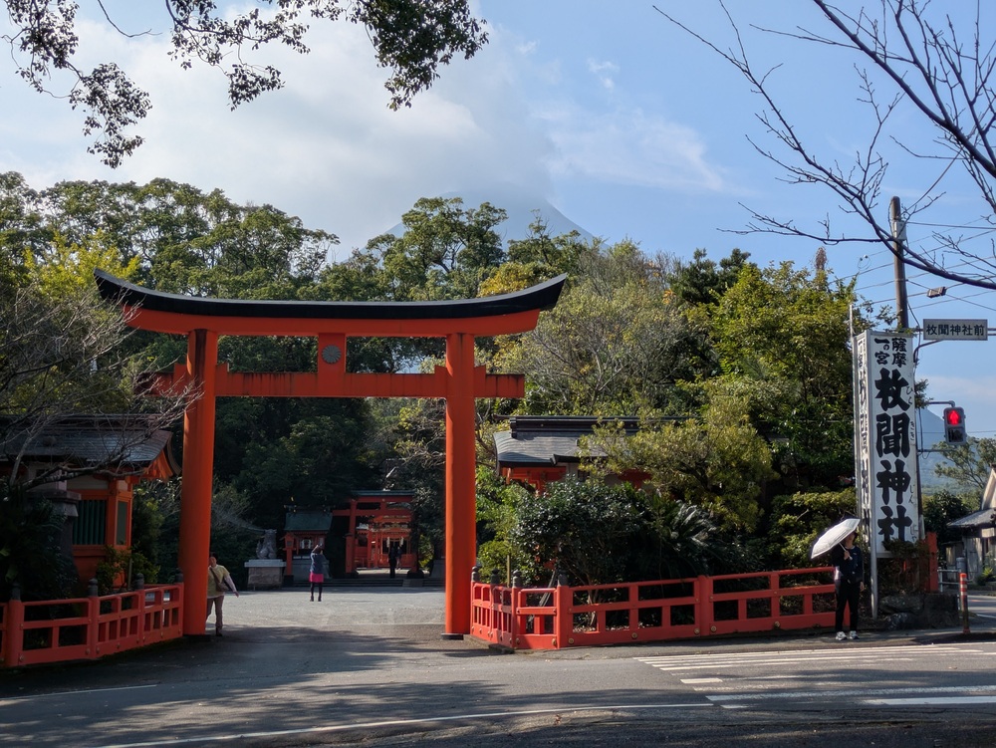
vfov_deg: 28.6
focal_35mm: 51
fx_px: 1468
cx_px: 498
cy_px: 374
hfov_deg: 37.5
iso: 46
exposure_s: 1/3106
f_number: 1.89
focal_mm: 5.43
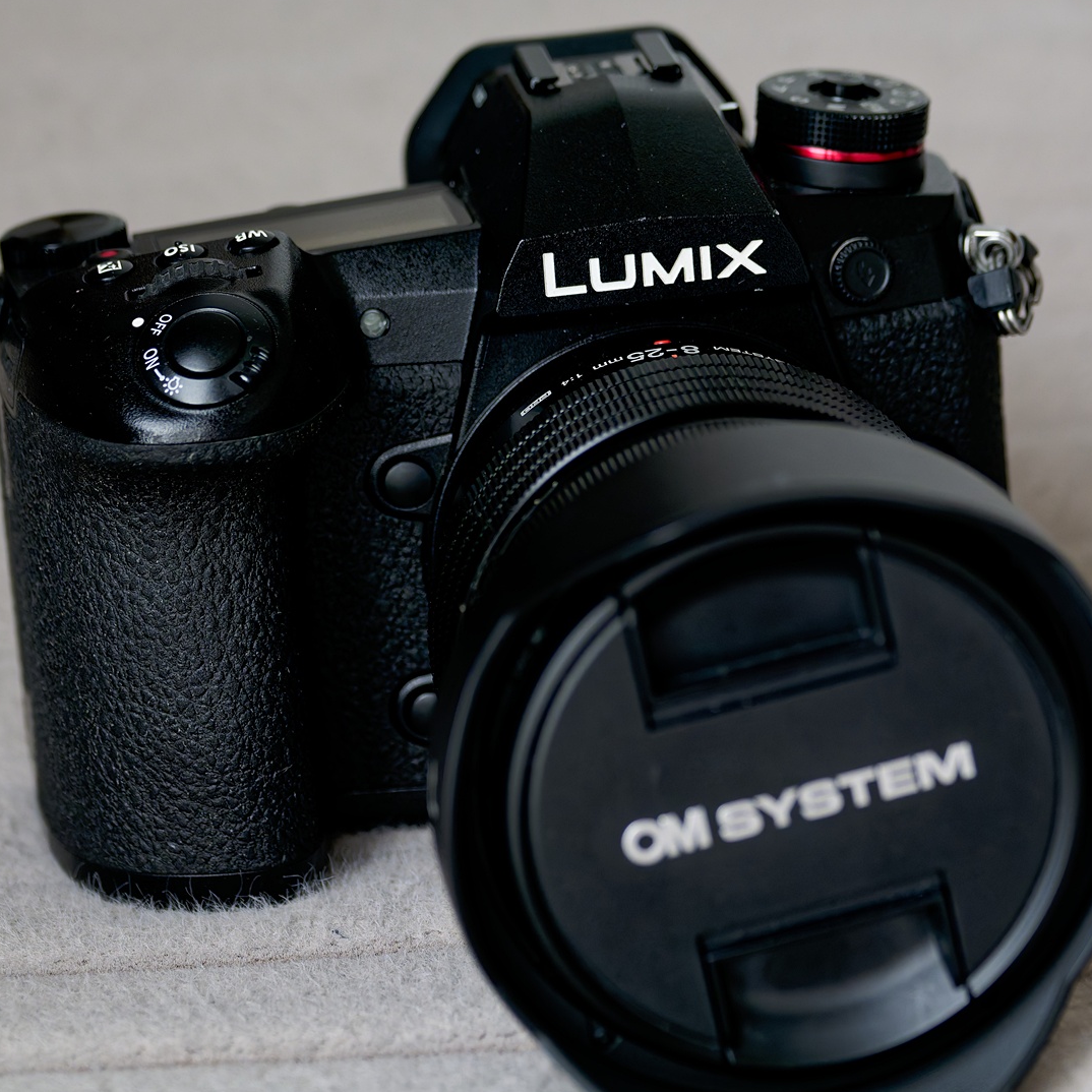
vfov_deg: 7.4
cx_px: 548
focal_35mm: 237
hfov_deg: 7.4
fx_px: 8459
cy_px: 546
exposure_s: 1/250
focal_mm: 100
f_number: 4
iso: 1250
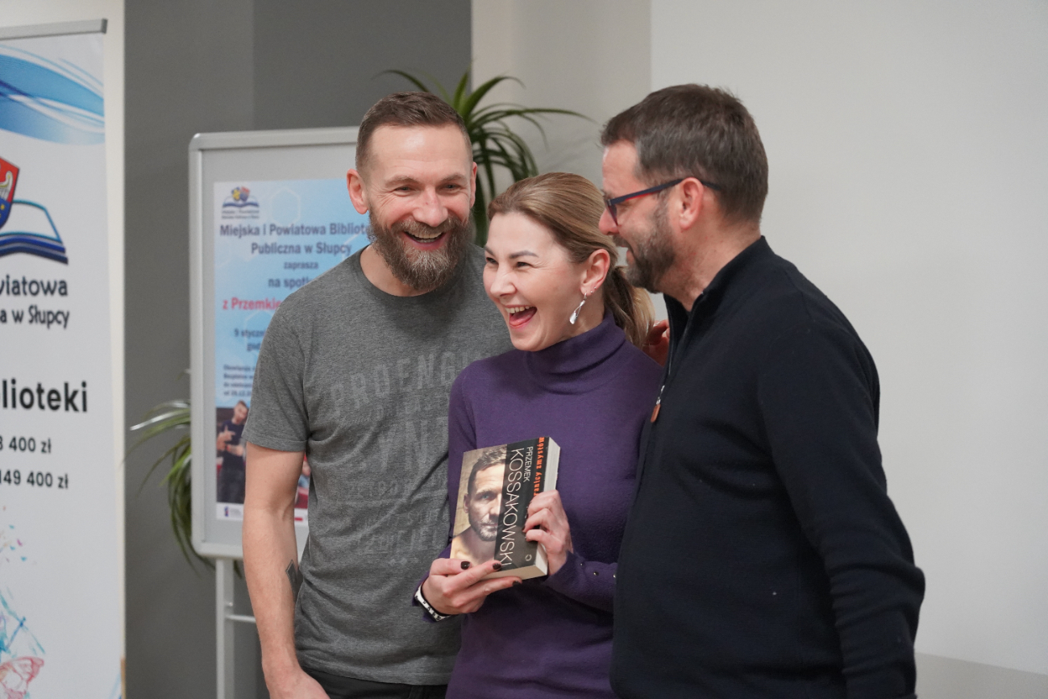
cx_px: 524
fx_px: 2707
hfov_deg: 21.9
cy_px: 350
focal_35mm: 93
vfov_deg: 14.7
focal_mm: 93
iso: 6400
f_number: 4
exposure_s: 1/160
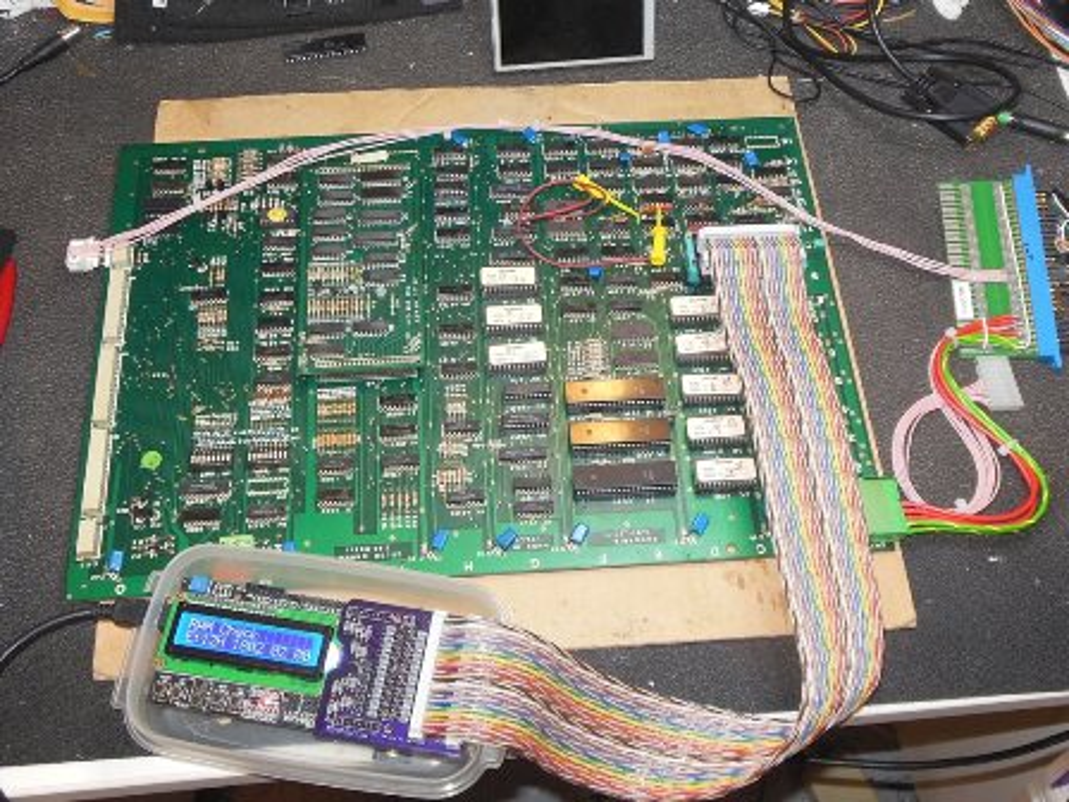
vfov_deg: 42.9
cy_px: 401
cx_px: 534
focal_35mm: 33
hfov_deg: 55.4
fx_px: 1019
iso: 200
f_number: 3.5
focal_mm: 6
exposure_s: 1/30
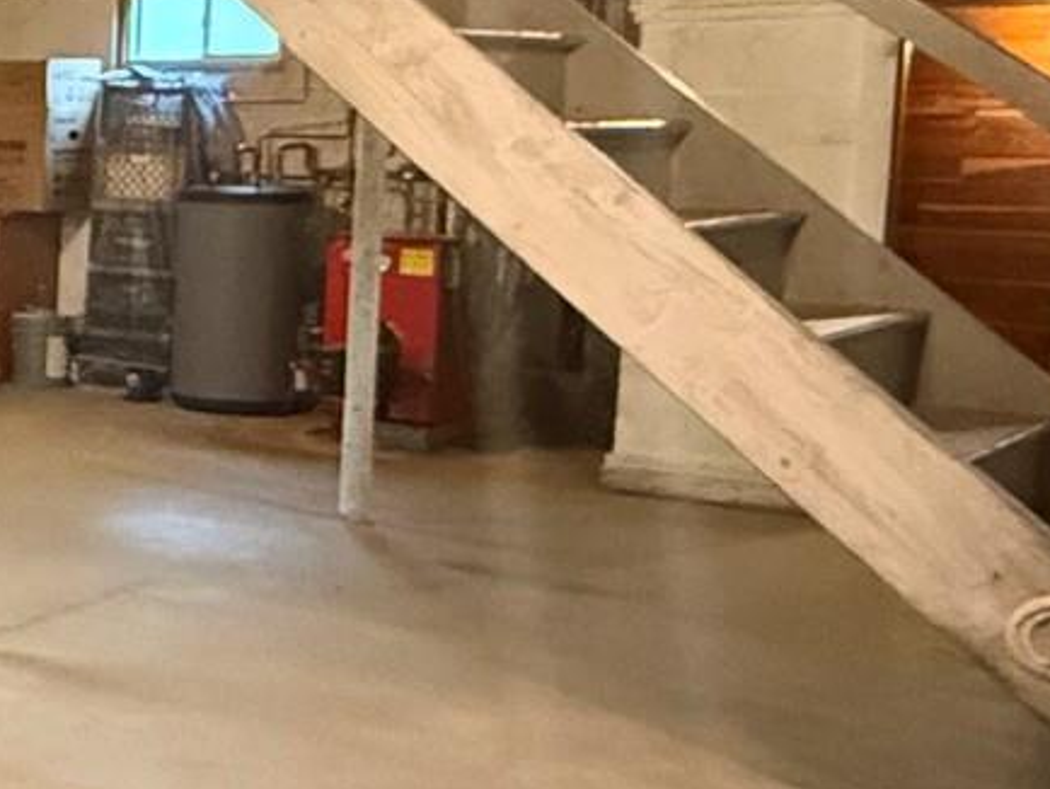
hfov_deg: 23.2
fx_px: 2003
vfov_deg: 22.3
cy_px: 334
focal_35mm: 66
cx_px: -554
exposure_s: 1/60
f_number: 2.2
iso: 1250
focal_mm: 2.22
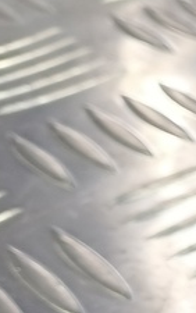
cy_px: 388
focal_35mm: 111
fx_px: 947
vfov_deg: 17.7
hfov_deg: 8.8
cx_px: 652
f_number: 1.6
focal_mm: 4.11
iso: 95
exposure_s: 1/50
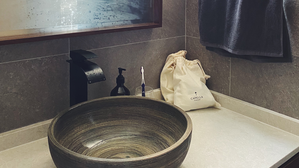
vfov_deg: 29.8
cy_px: 16
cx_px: 149
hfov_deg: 52.8
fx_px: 301
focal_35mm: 38
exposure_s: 1/60
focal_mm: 4.25
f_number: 1.8
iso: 200
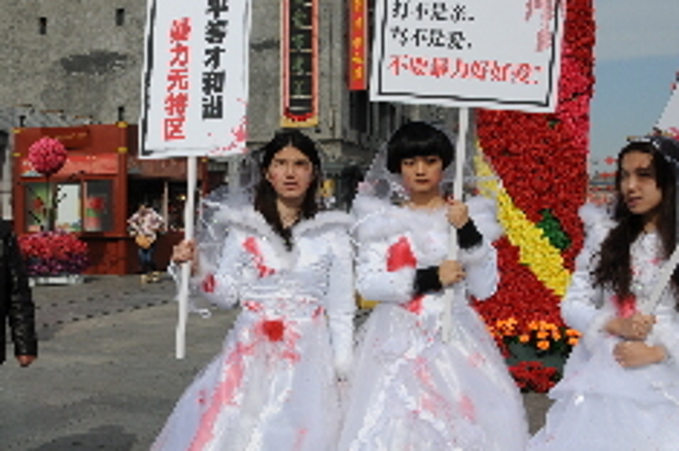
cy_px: 295
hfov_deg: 37.3
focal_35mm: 51
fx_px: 961
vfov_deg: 26.3
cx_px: 121
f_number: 11
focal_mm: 16
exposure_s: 1/500
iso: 200
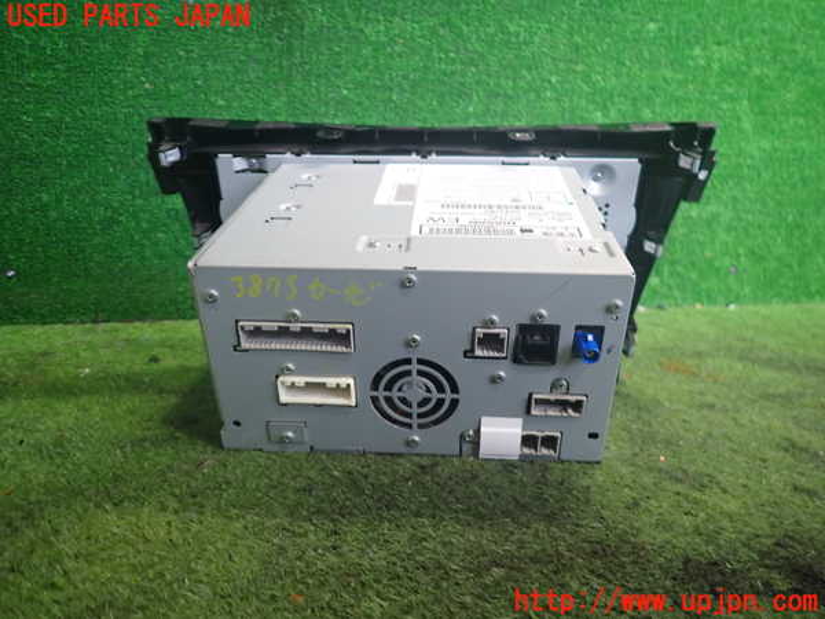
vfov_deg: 54.9
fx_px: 596
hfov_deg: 69.4
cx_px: 412
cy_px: 310
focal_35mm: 25
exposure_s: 1/30
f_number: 2
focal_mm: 4.5
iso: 200
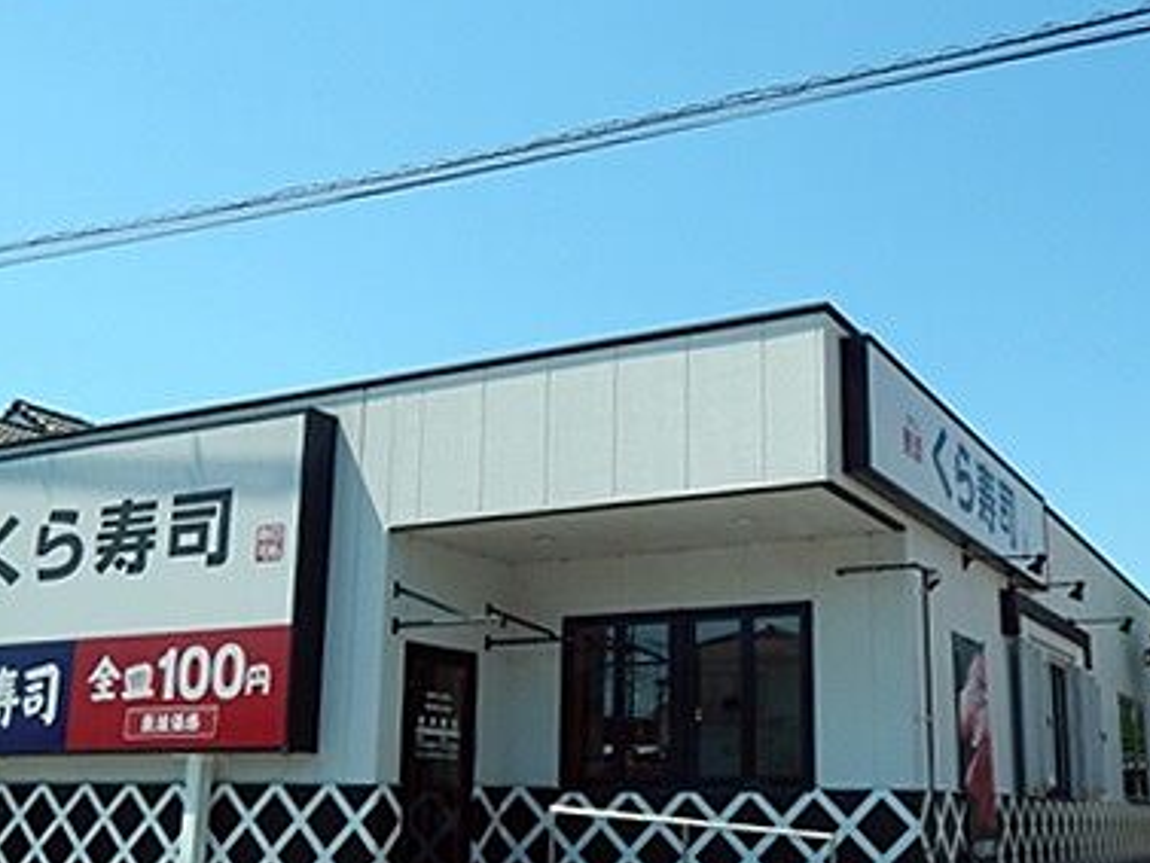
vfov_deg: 36.7
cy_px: 509
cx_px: 628
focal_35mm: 39
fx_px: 1296
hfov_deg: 47.8
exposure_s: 1/800
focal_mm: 4
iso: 125
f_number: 3
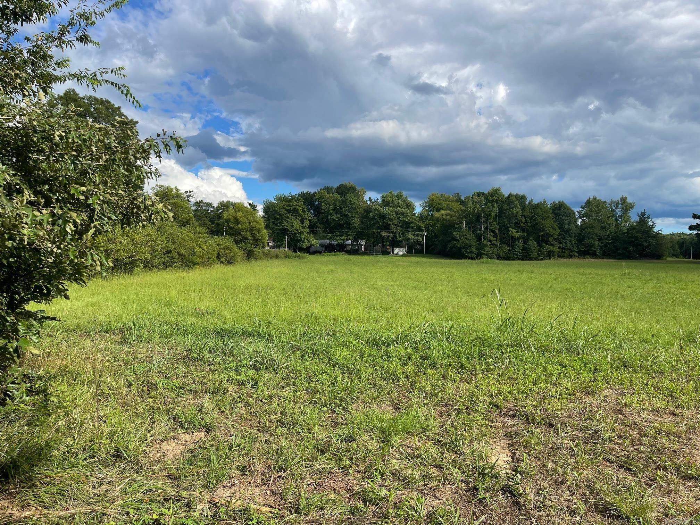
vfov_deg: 53.1
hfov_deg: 67.3
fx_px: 526
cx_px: 350
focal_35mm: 26
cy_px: 262
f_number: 1.6
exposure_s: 1/3344
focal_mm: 5.1
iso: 32
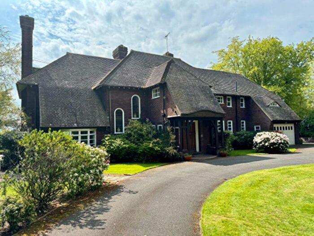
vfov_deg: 56.8
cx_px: 157
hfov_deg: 71.6
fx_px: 218
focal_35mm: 24
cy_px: 118
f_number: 1.78
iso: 80
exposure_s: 1/2833
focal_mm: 6.76
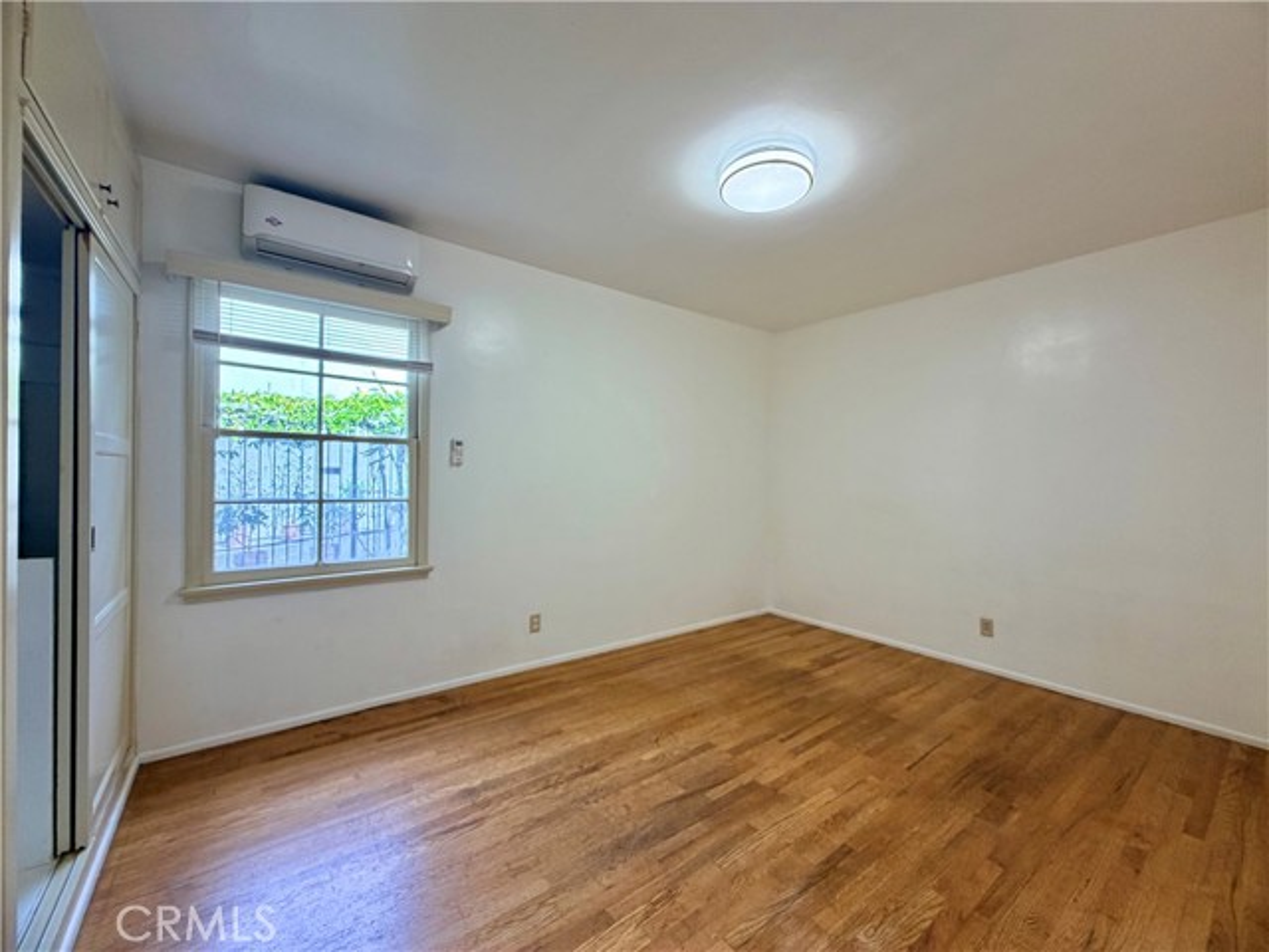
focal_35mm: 14
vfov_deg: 85.7
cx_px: 634
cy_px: 476
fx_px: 513
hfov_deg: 102.1
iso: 125
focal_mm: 2.22
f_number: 2.2
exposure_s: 1/120
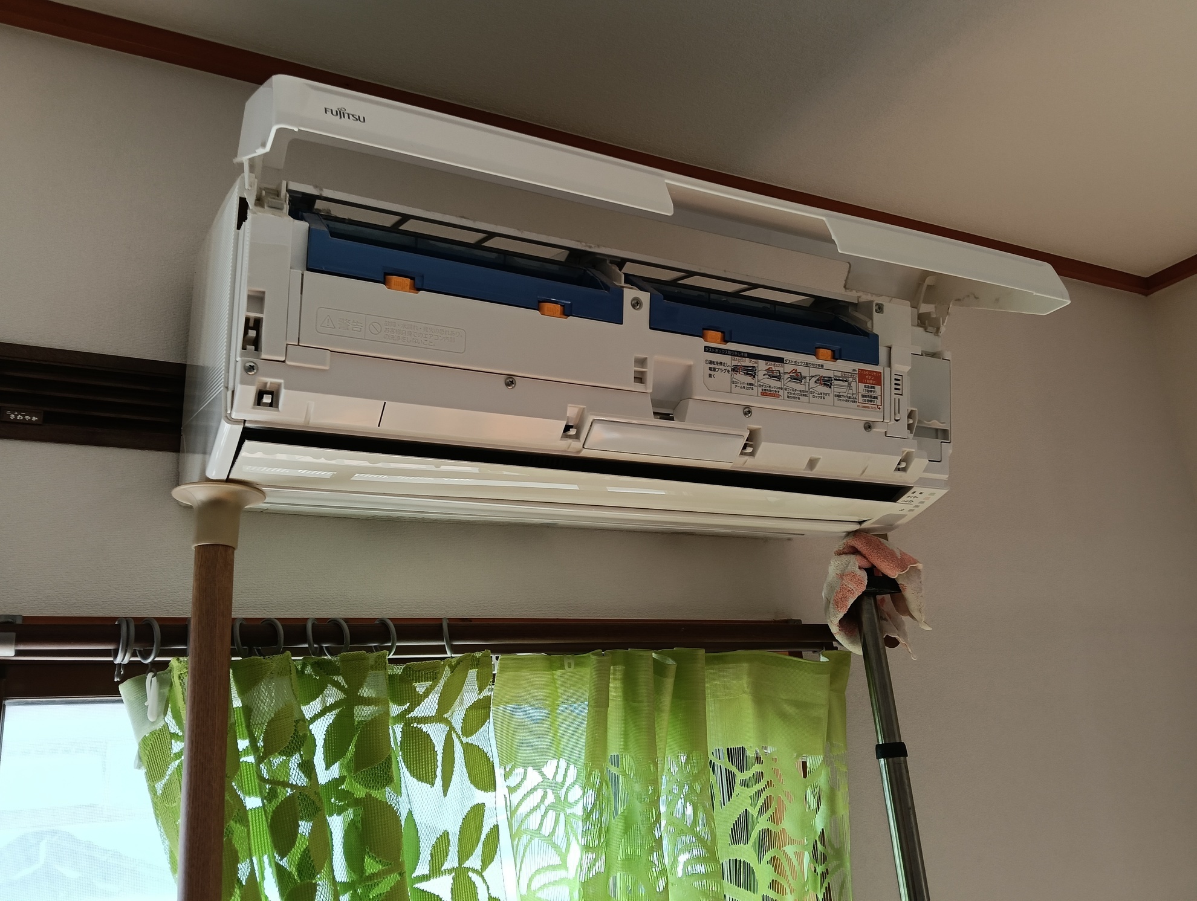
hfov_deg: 65.2
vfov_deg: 51.5
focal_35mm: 27
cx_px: 598
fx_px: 935
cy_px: 450
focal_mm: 3.98
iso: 64
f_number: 1.8
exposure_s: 1/33.3
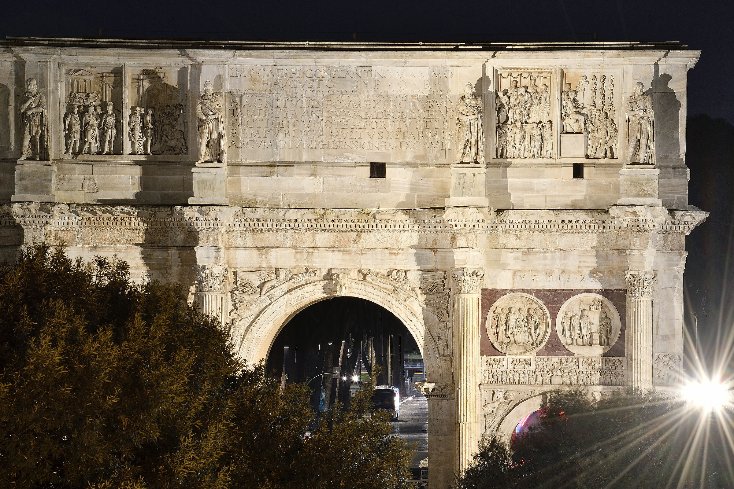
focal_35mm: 232
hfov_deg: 8.9
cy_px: 244
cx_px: 367
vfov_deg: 5.9
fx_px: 4730
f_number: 16
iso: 100
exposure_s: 6
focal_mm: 155
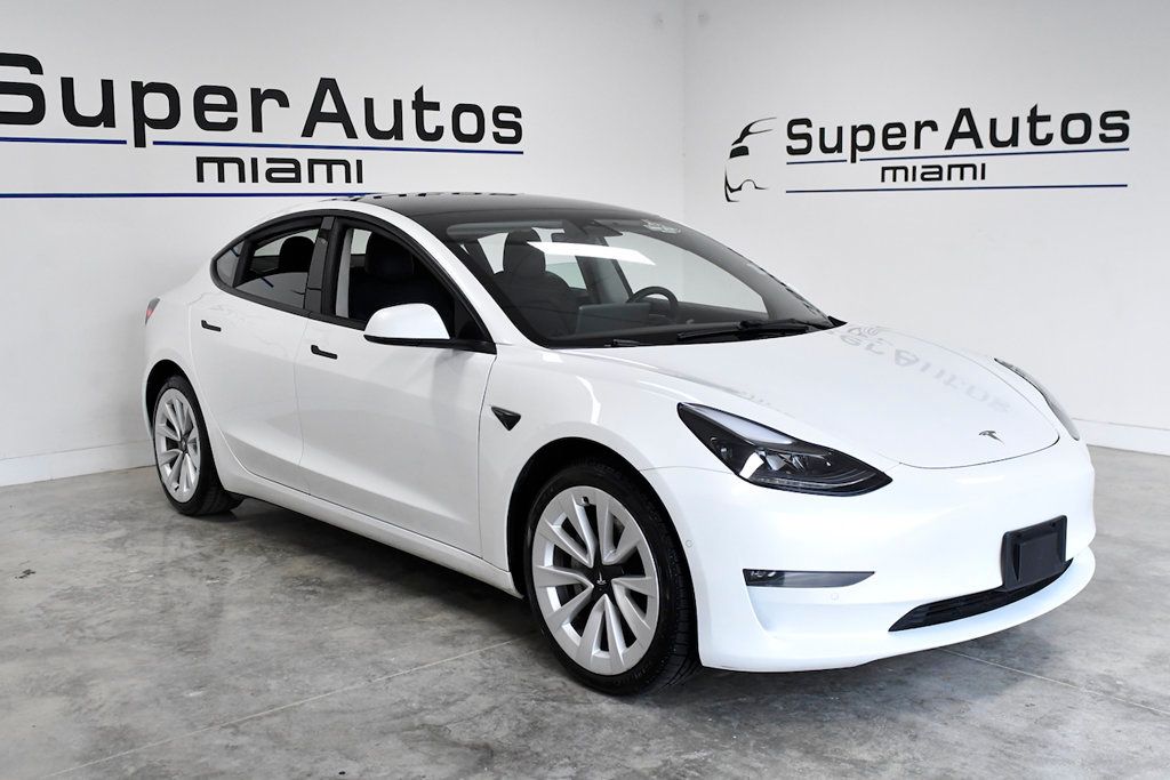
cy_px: 390
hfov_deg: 53.1
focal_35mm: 36
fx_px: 1170
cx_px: 585
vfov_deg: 36.9
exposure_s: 1/2500
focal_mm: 24
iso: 2500
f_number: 3.5
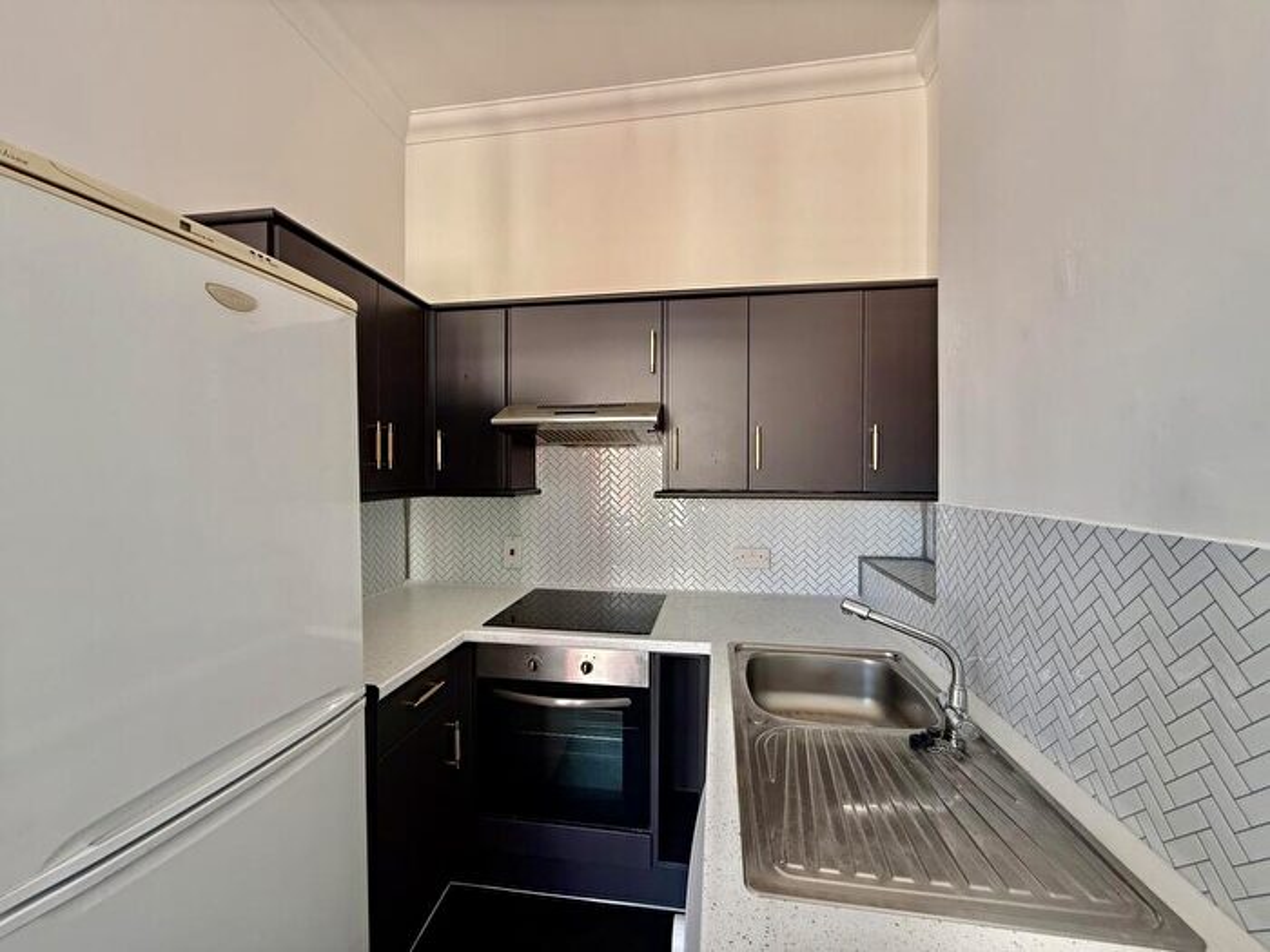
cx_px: 635
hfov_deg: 102.1
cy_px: 476
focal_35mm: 14
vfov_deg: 85.7
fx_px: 514
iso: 100
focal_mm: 2.22
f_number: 2.2
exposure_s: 1/99
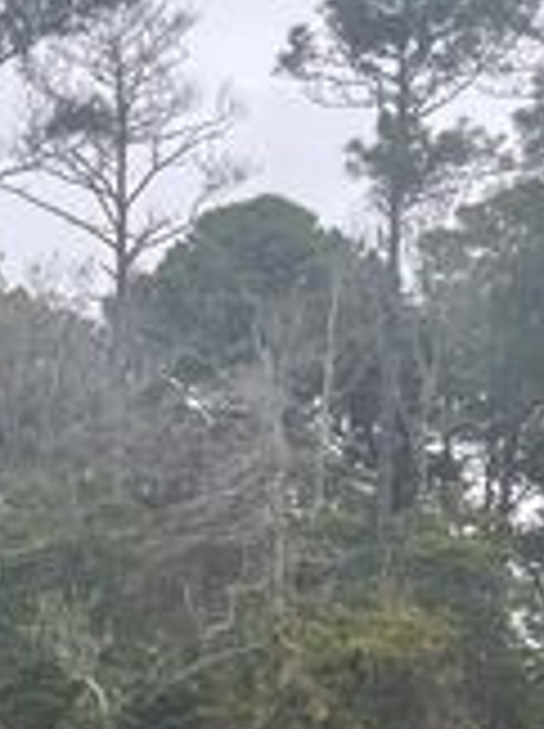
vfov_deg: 15.9
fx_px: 2248
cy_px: 1285
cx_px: -225
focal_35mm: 107
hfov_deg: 13.2
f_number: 1.6
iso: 50
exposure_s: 1/787
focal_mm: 5.1
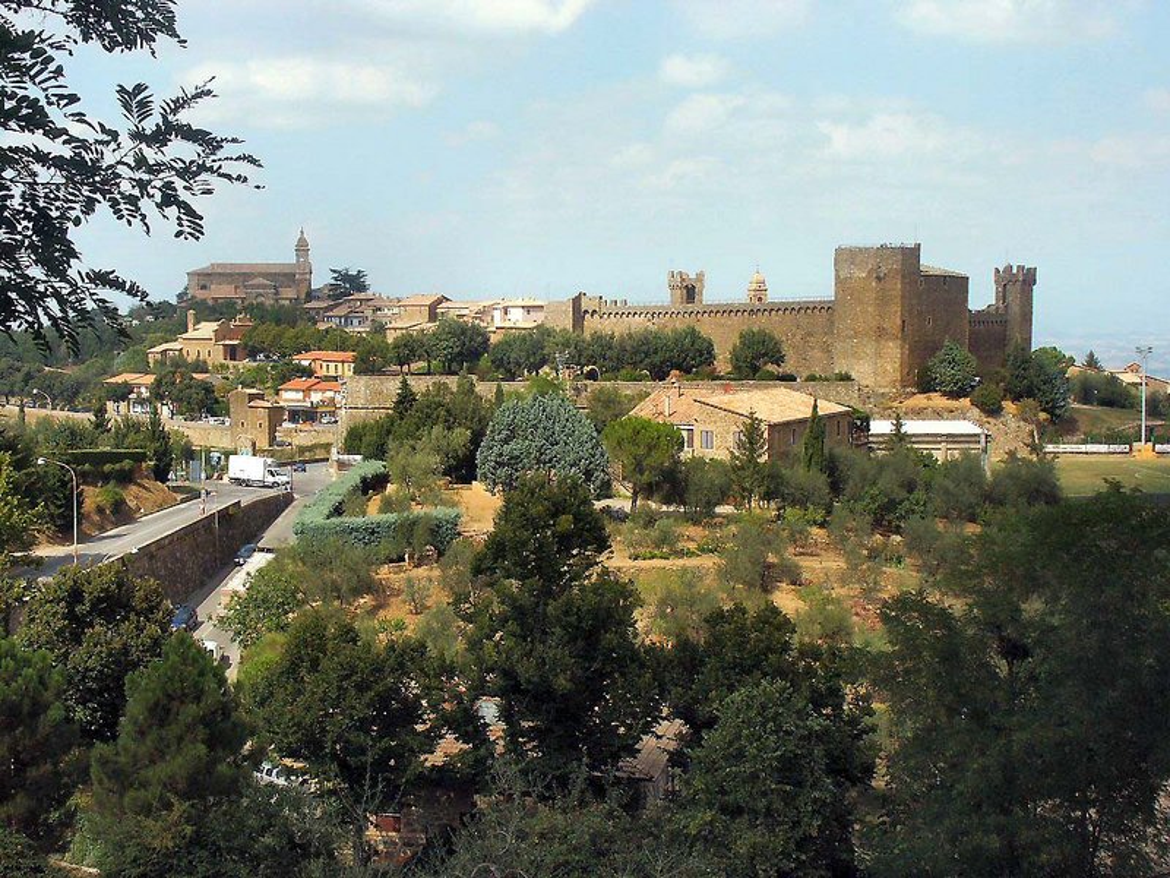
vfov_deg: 26.1
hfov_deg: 34.3
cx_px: 585
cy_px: 439
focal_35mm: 56
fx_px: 1893
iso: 100
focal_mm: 14.43
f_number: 8
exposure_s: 1/350
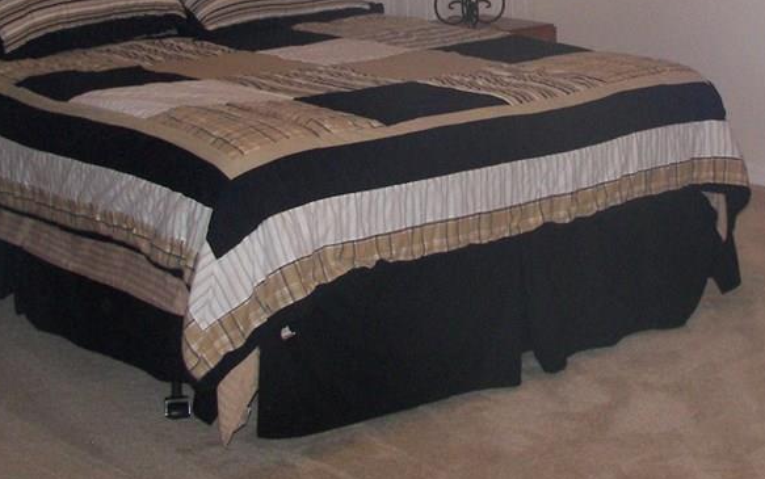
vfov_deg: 19.2
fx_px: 1398
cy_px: 66
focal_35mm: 67
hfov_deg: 30.2
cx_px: 554
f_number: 2.8
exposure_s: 1/30
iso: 160
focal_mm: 6
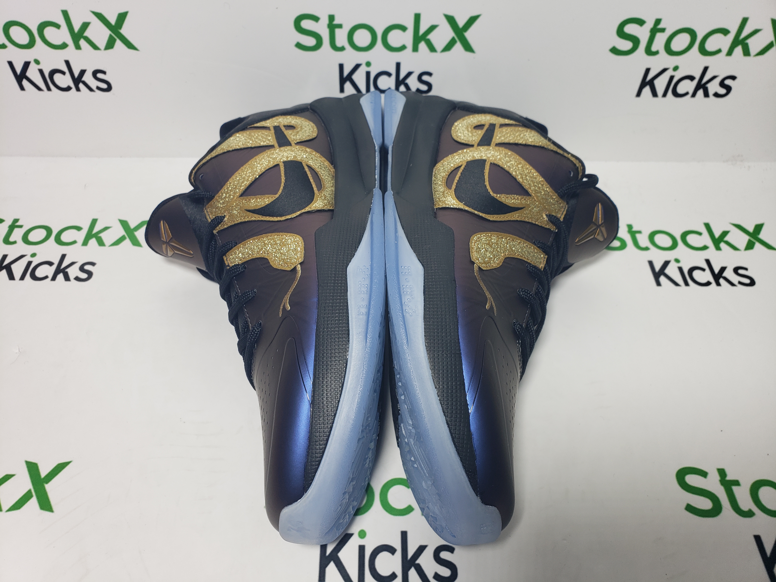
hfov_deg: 67.3
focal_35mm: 26
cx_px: 388
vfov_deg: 53.1
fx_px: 583
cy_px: 291
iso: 50
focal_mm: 4.3
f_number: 2.4
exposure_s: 1/170
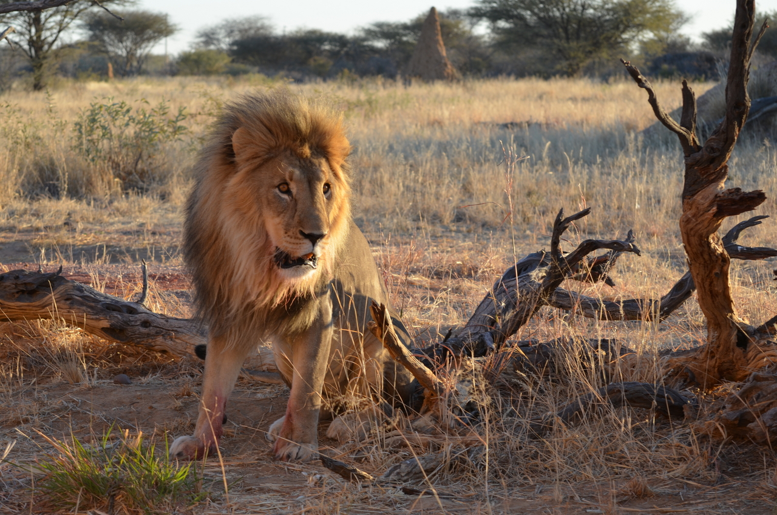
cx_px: 388
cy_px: 258
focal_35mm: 129
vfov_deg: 10.6
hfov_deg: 15.9
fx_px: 2779
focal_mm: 86
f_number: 6.3
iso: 200
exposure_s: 1/160
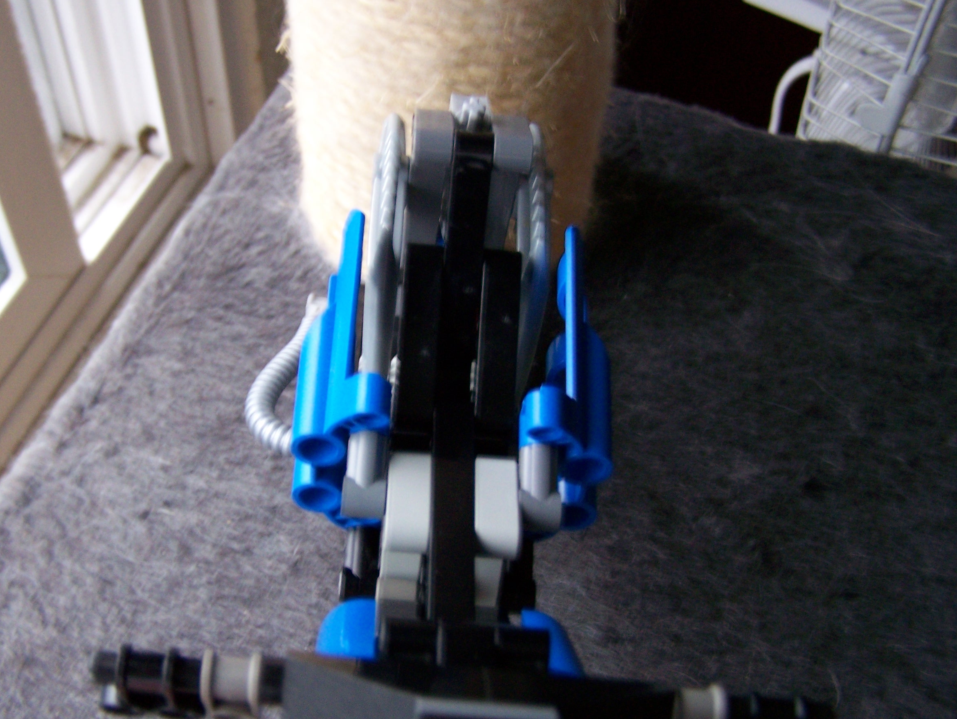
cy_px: 389
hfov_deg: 41.1
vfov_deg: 31.5
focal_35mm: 46
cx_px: 395
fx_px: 1273
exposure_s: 1/8
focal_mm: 6.3
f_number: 2.8
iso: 160
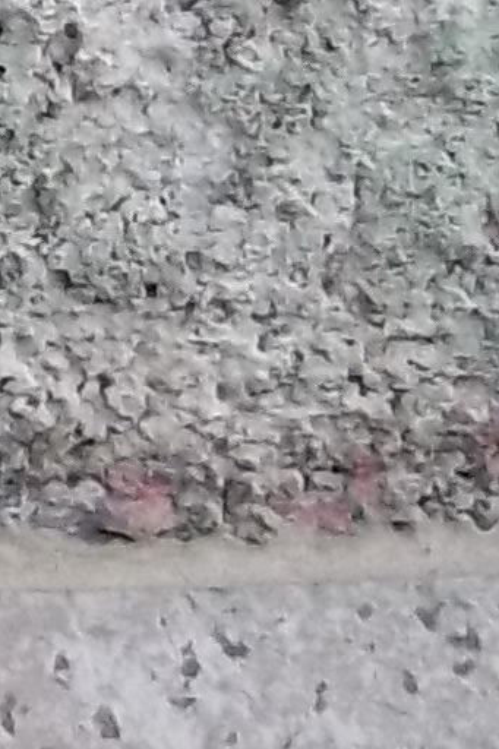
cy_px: 234
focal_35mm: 260
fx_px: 5409
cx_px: -1695
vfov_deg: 7.9
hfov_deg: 4.7
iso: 80
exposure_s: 1/80
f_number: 2.9
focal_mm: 5.7
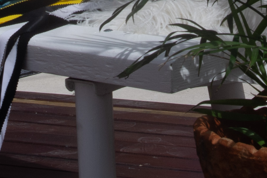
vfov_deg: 5.5
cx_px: 60
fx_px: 1807
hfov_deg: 8.4
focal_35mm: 244
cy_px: -192
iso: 200
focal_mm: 35
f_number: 14
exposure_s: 1/200
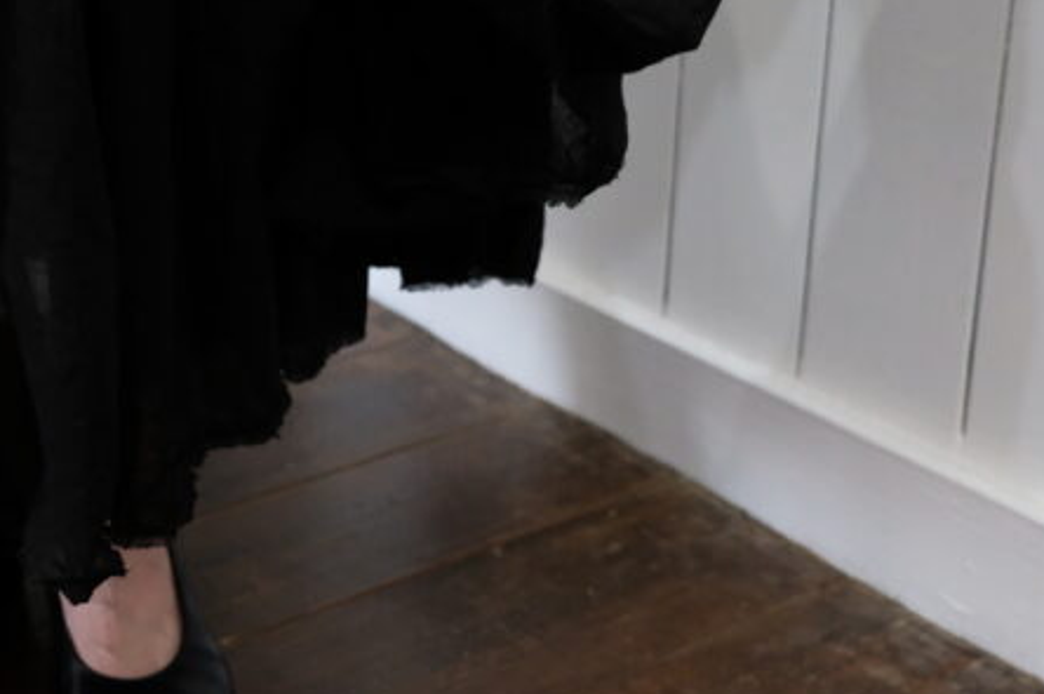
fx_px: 1506
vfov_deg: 25.6
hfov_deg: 37.8
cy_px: 164
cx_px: 350
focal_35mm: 52
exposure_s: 1/100
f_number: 3.6
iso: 5000
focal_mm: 22.3
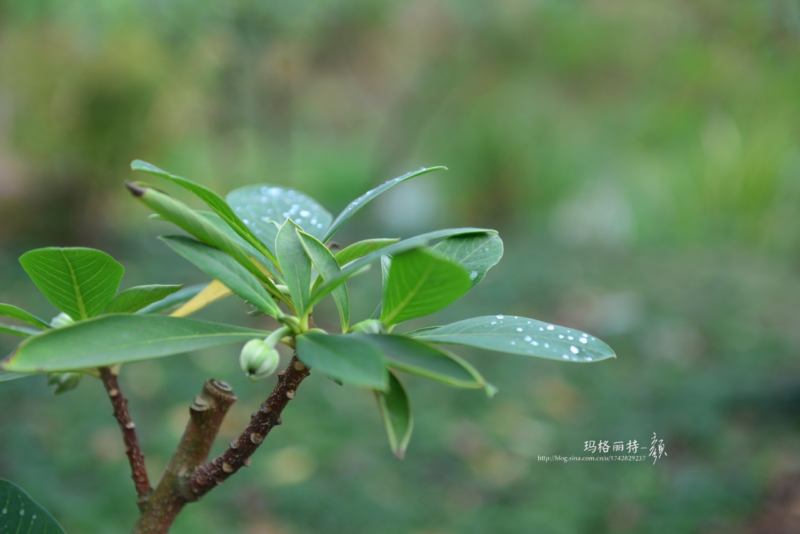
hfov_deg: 30.5
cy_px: 267
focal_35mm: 66
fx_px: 1467
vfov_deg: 20.6
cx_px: 400
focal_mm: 66
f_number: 3.5
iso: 200
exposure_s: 1/125
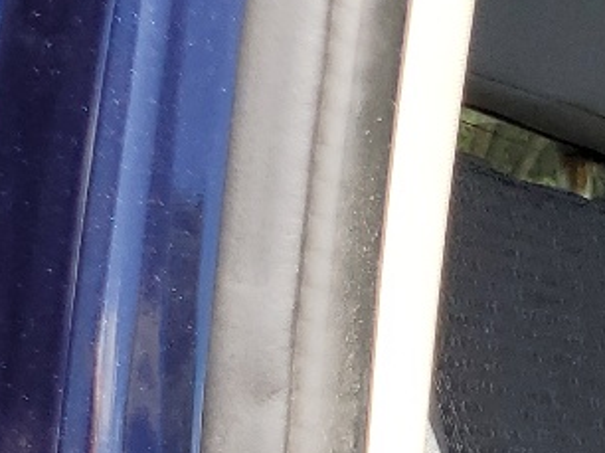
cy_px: 1033
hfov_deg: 12.4
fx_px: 2375
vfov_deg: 9.8
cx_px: 1307
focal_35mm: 136
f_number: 1.5
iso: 50
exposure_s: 1/435
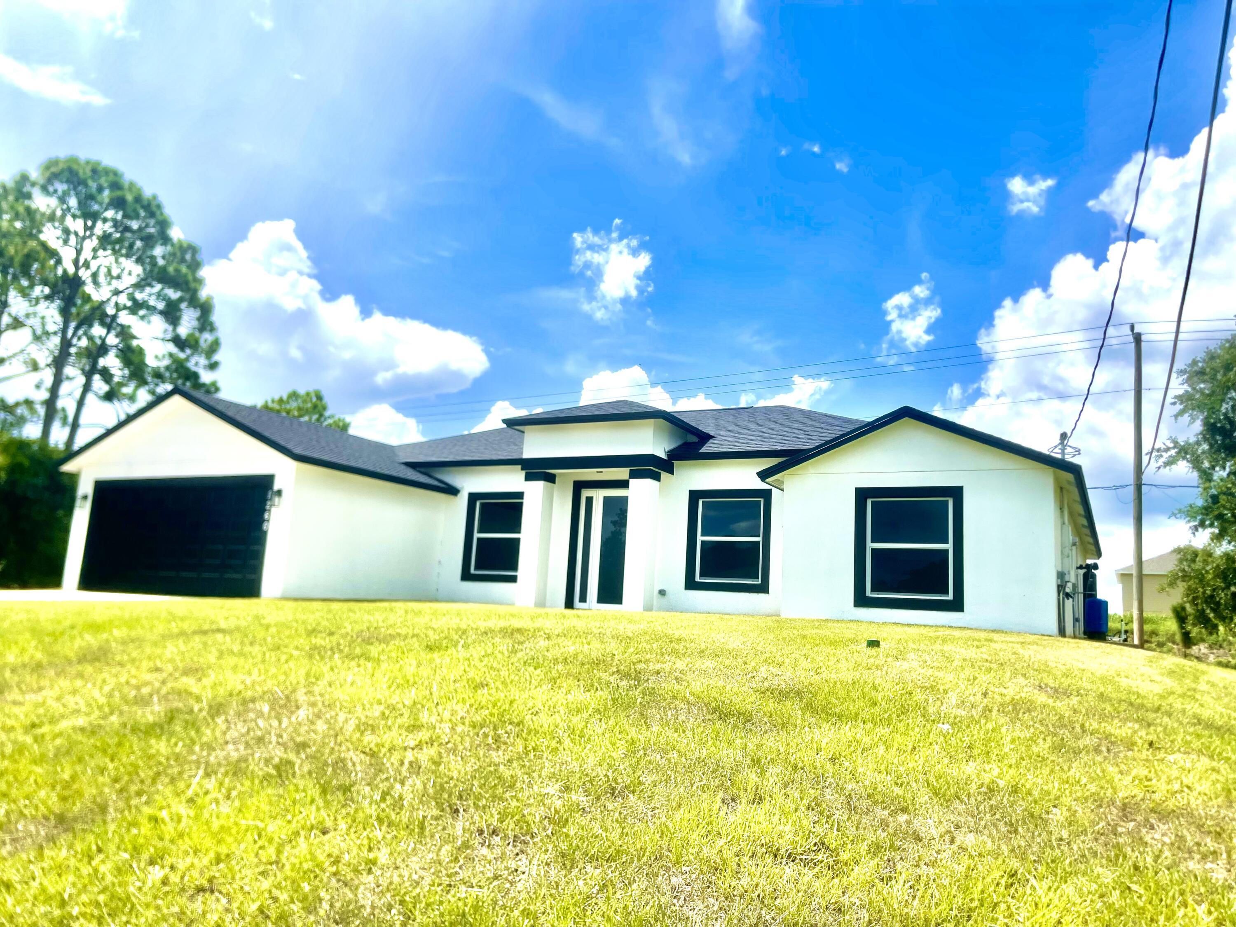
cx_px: 618
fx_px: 893
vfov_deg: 54.9
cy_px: 464
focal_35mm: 25
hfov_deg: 69.4
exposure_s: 1/5917
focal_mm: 5.1
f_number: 1.6
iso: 32
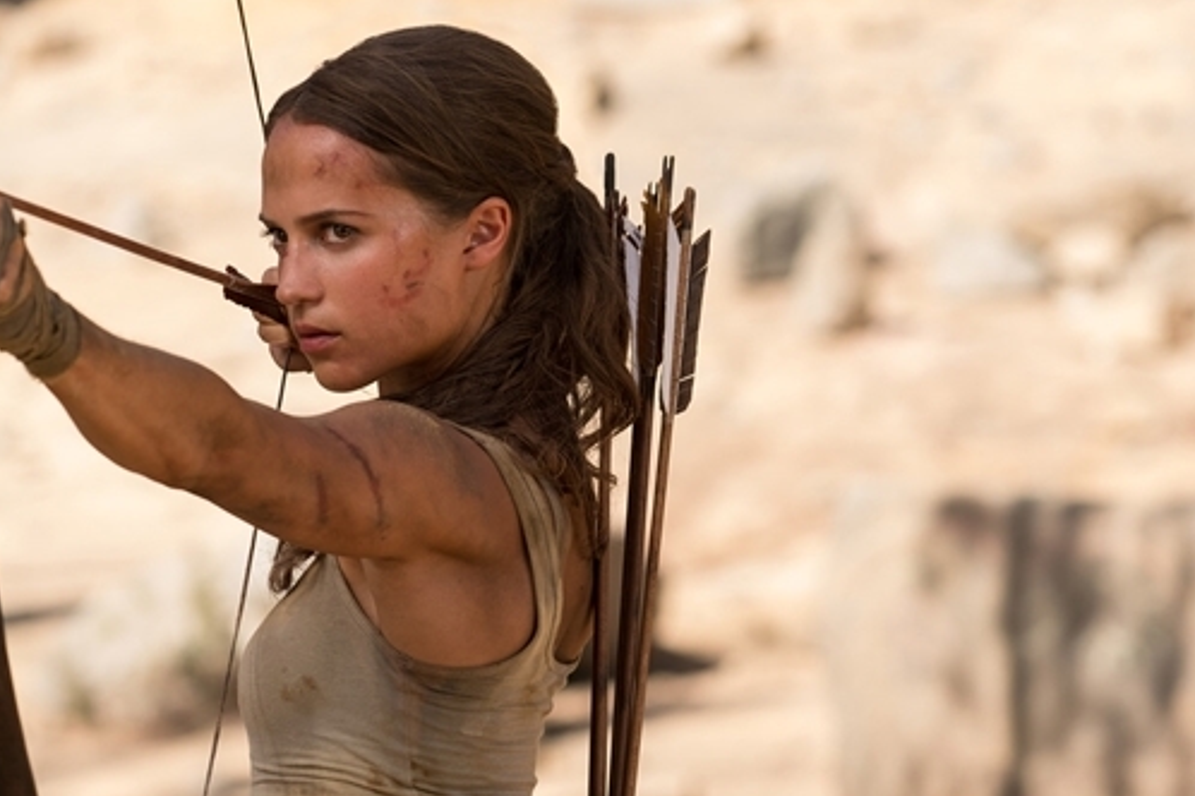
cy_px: 502
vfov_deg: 6.3
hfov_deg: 9.5
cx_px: 547
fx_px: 7203
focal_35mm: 217
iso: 250
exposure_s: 1/1000
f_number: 3.2
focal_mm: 90
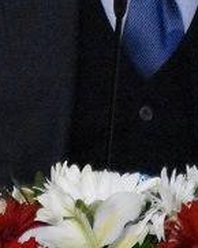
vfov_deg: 1.0
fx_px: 13652
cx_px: 138
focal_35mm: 1859
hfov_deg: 0.8
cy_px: -107
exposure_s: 1/320
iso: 22800
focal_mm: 300
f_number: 5.6
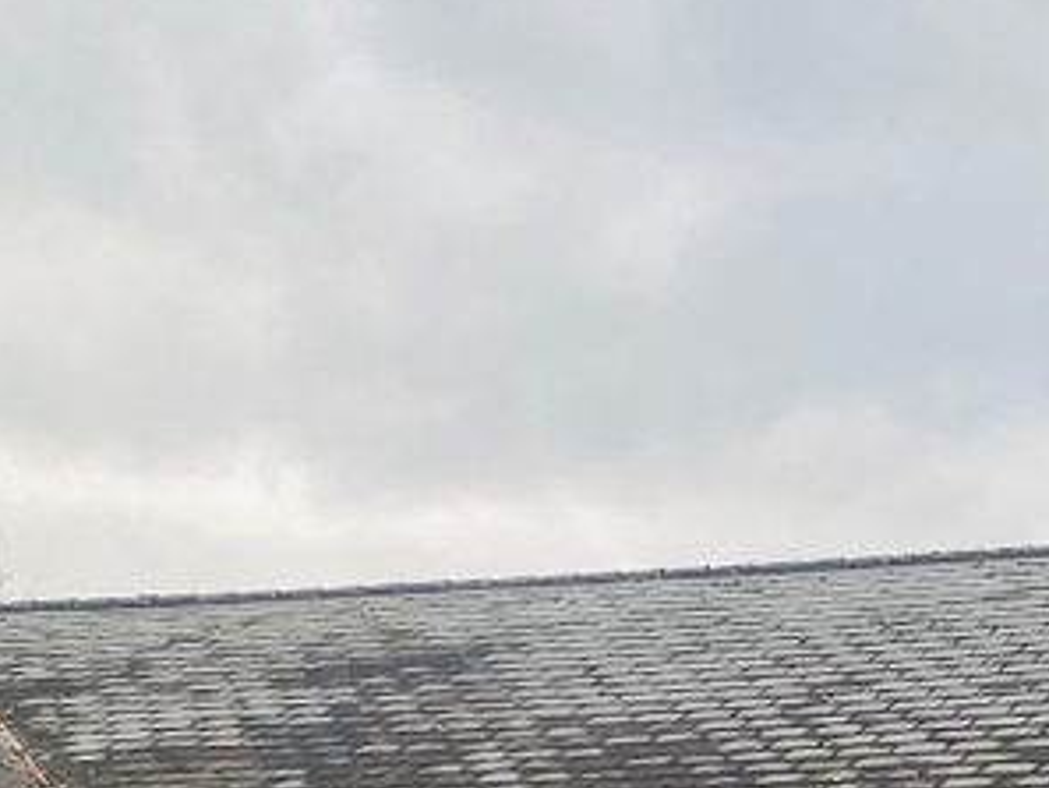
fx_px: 3183
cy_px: 1170
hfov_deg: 18.6
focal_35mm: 105
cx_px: 809
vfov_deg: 13.3
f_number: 1.8
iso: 32
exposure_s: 1/210
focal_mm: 4.25
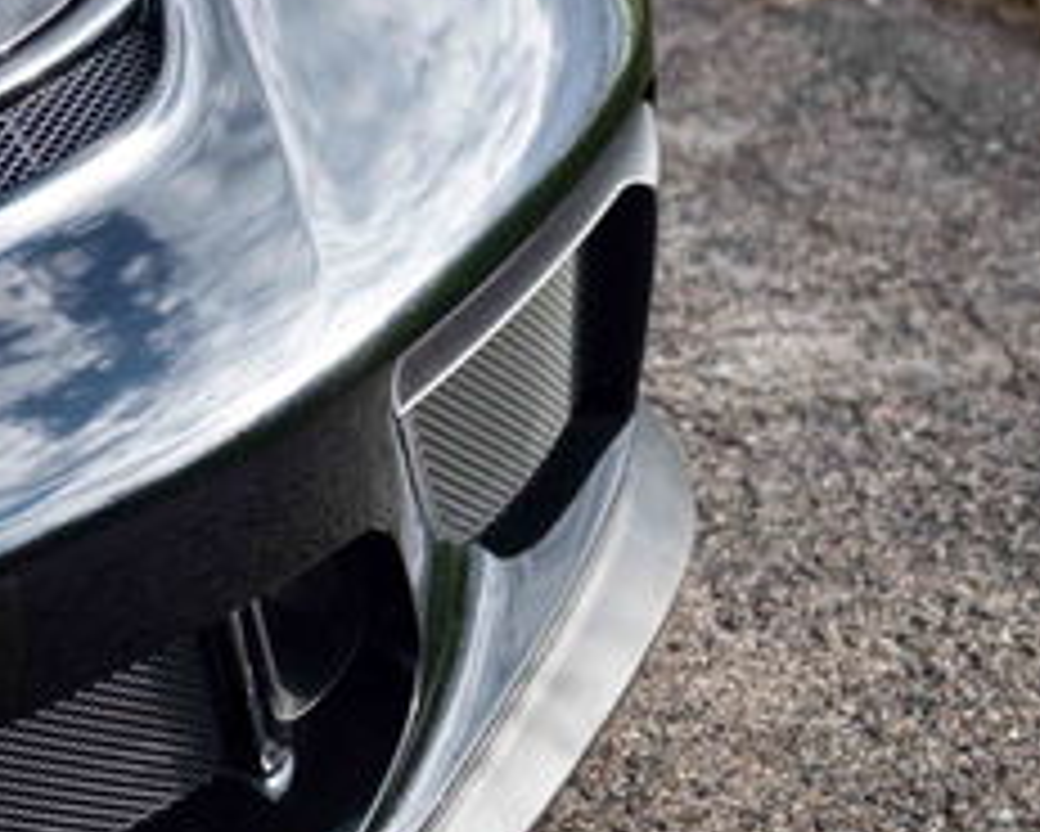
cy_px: -76
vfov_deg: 11.1
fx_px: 4219
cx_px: 176
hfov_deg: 14.0
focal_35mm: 137
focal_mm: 44
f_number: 2.8
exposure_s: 1/1250
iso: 800
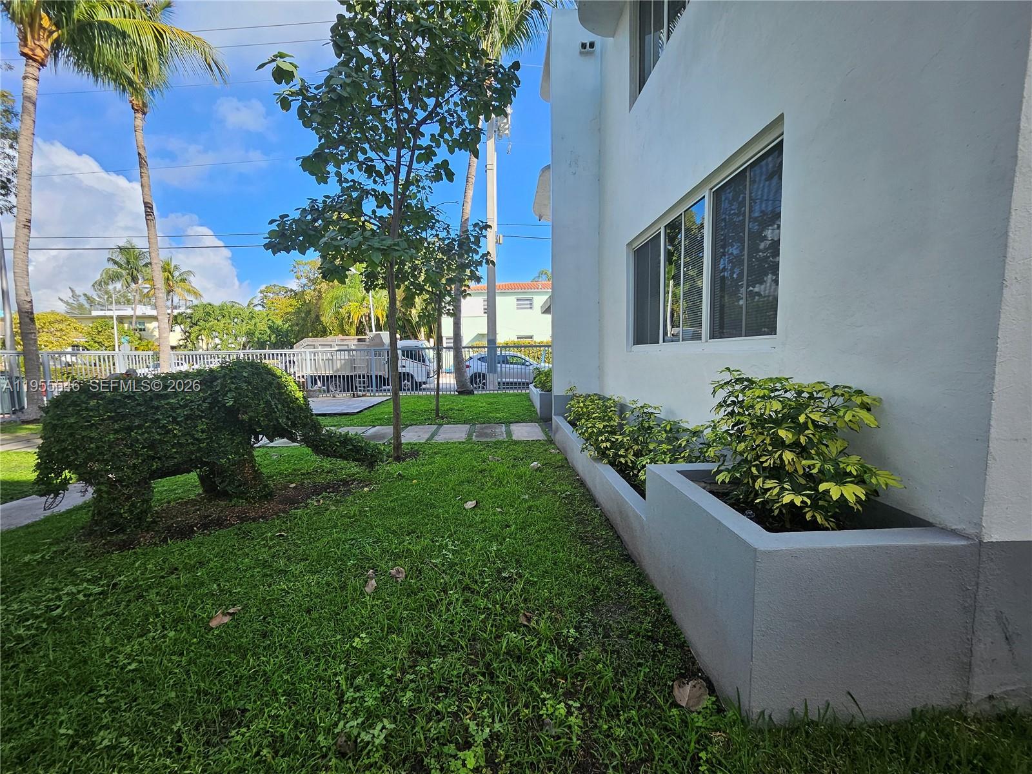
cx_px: 516
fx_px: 388
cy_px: 387
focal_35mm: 13
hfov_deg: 106.2
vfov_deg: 89.9
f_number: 2.2
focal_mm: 1.74
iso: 32
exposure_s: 1/455
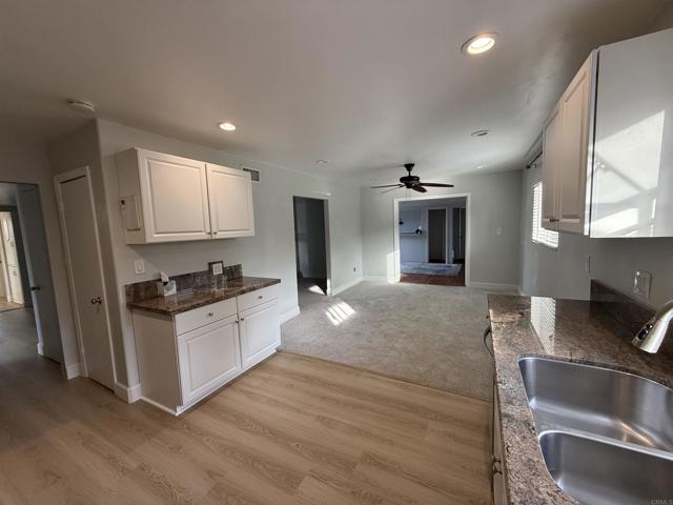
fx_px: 272
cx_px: 336
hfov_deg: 102.1
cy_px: 252
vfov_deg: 85.7
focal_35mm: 14
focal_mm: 2.22
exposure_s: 1/120
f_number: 2.2
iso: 200
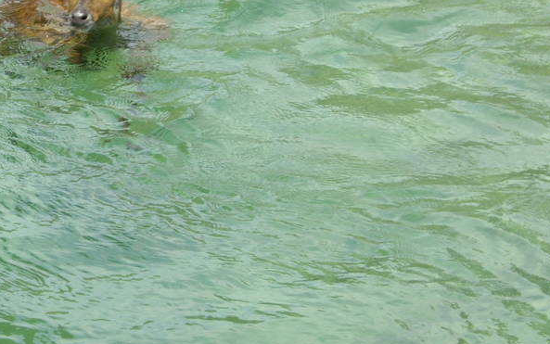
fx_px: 3344
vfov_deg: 5.9
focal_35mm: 223
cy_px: 103
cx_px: -77
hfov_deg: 9.3
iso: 64
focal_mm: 16.3
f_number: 4.3
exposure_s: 1/250
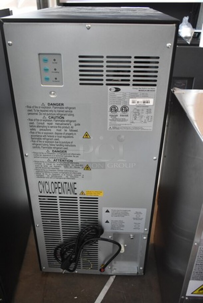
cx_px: 102
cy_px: 152
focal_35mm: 33
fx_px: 278
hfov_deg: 40.1
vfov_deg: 57.2
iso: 2200
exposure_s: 1/125
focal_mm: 22
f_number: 3.8
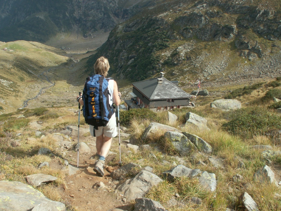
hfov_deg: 52.6
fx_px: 284
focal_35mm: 35
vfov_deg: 40.7
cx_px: 140
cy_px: 106
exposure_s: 1/160
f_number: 6.3
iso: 50
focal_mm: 5.86
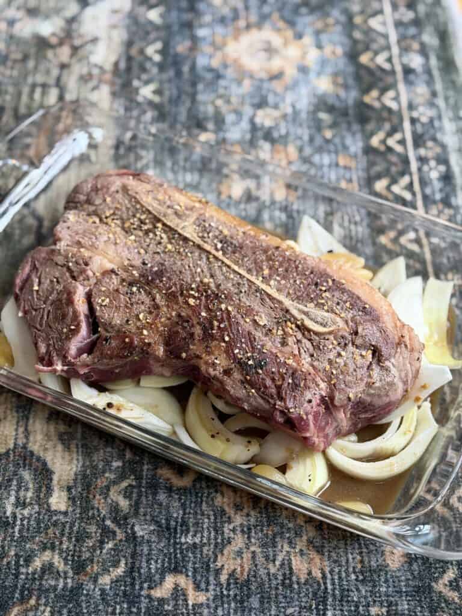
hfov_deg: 30.3
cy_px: 308
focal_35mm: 48
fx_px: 854
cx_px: 231
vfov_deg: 39.7
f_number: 1.78
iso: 200
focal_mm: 6.76
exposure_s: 1/40
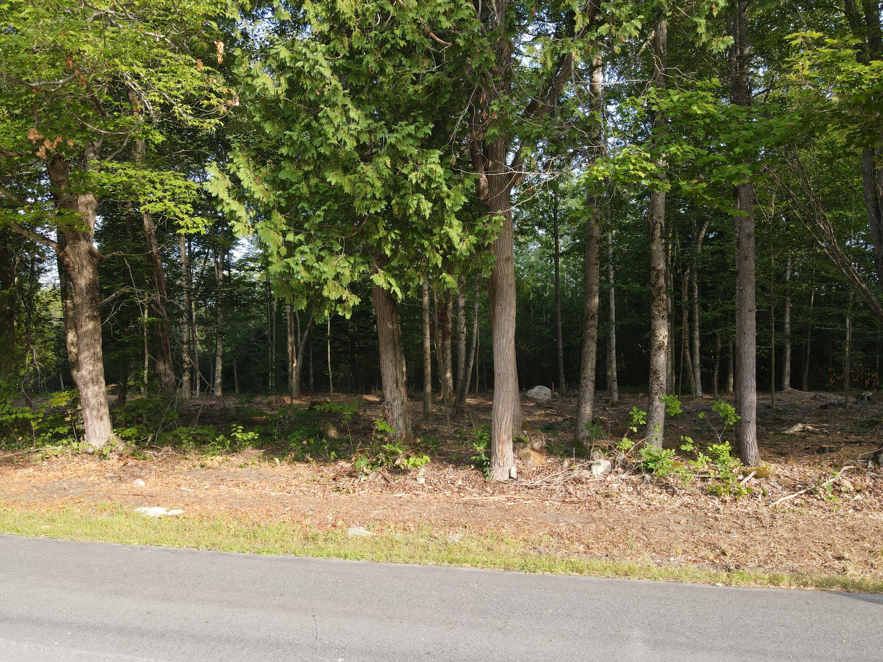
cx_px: 442
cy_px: 331
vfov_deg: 56.8
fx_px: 612
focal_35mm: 24
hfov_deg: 71.6
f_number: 2.8
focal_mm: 4.5
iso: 100
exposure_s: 1/80
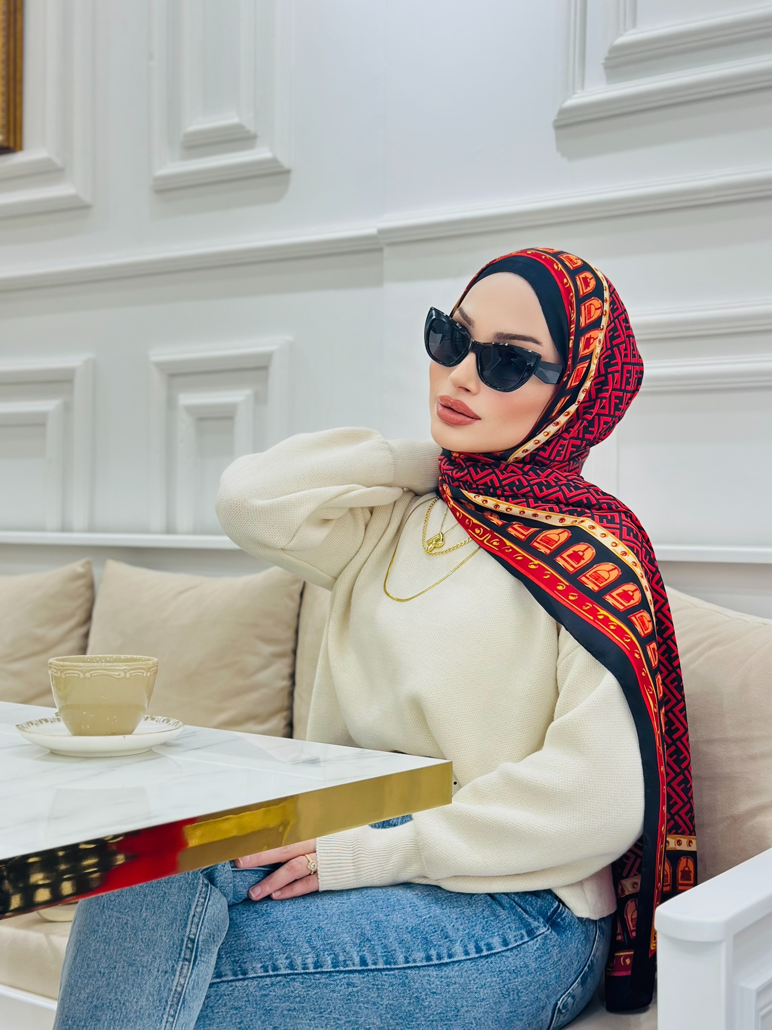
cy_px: 515
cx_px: 386
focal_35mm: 48
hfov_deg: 30.3
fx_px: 1427
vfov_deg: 39.7
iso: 100
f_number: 1.78
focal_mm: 6.86
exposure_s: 1/100
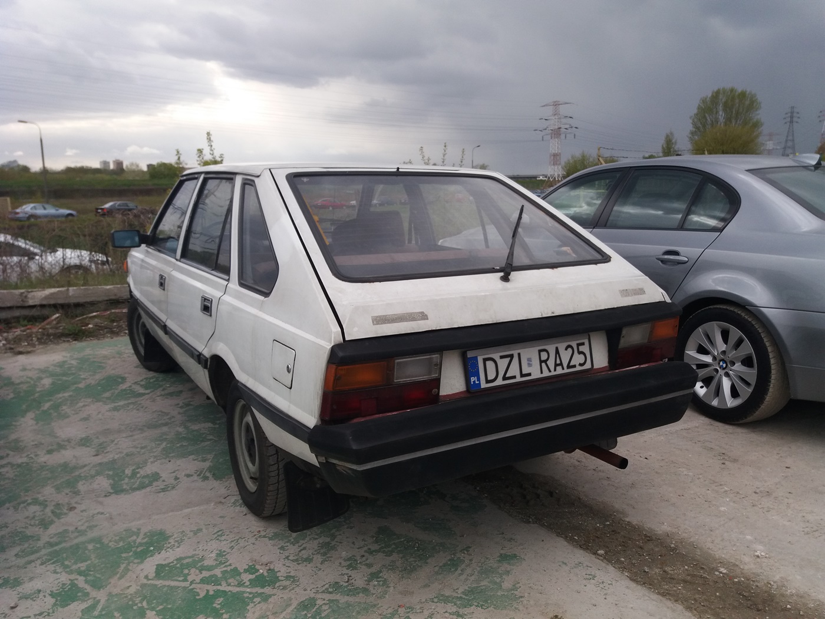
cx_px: 412
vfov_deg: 49.7
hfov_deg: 63.4
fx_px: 667
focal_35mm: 28
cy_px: 310
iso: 64
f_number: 1.9
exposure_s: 1/909
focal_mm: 3.7
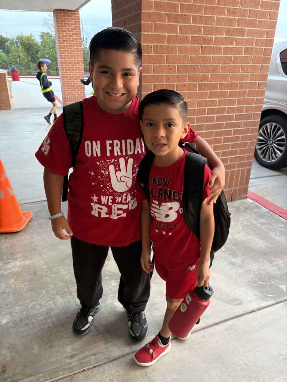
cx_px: 144
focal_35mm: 26
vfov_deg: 67.3
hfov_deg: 53.1
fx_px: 287
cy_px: 191
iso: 125
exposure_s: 1/69
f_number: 1.6
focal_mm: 5.96
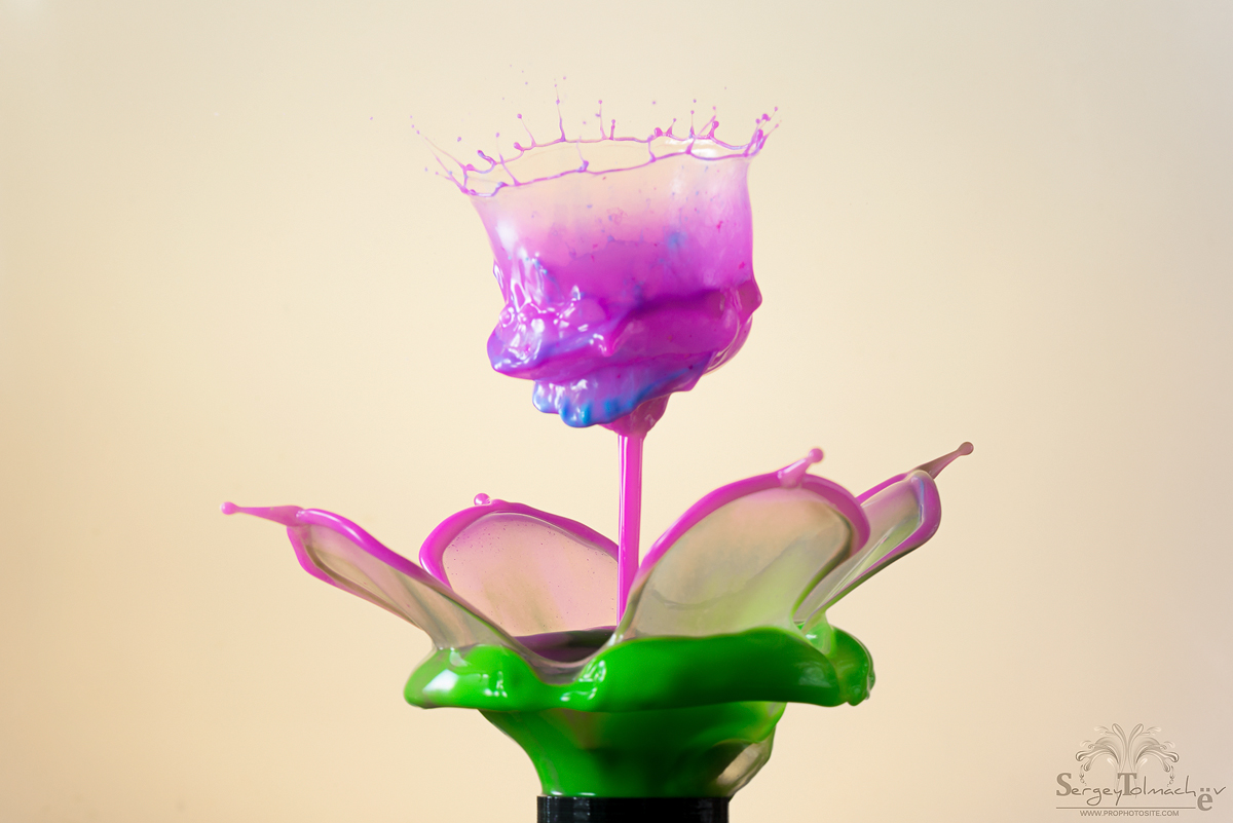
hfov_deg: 19.4
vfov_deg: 13.1
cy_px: 412
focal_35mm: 105
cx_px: 616
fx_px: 3597
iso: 200
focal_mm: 105
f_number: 16
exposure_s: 1/125
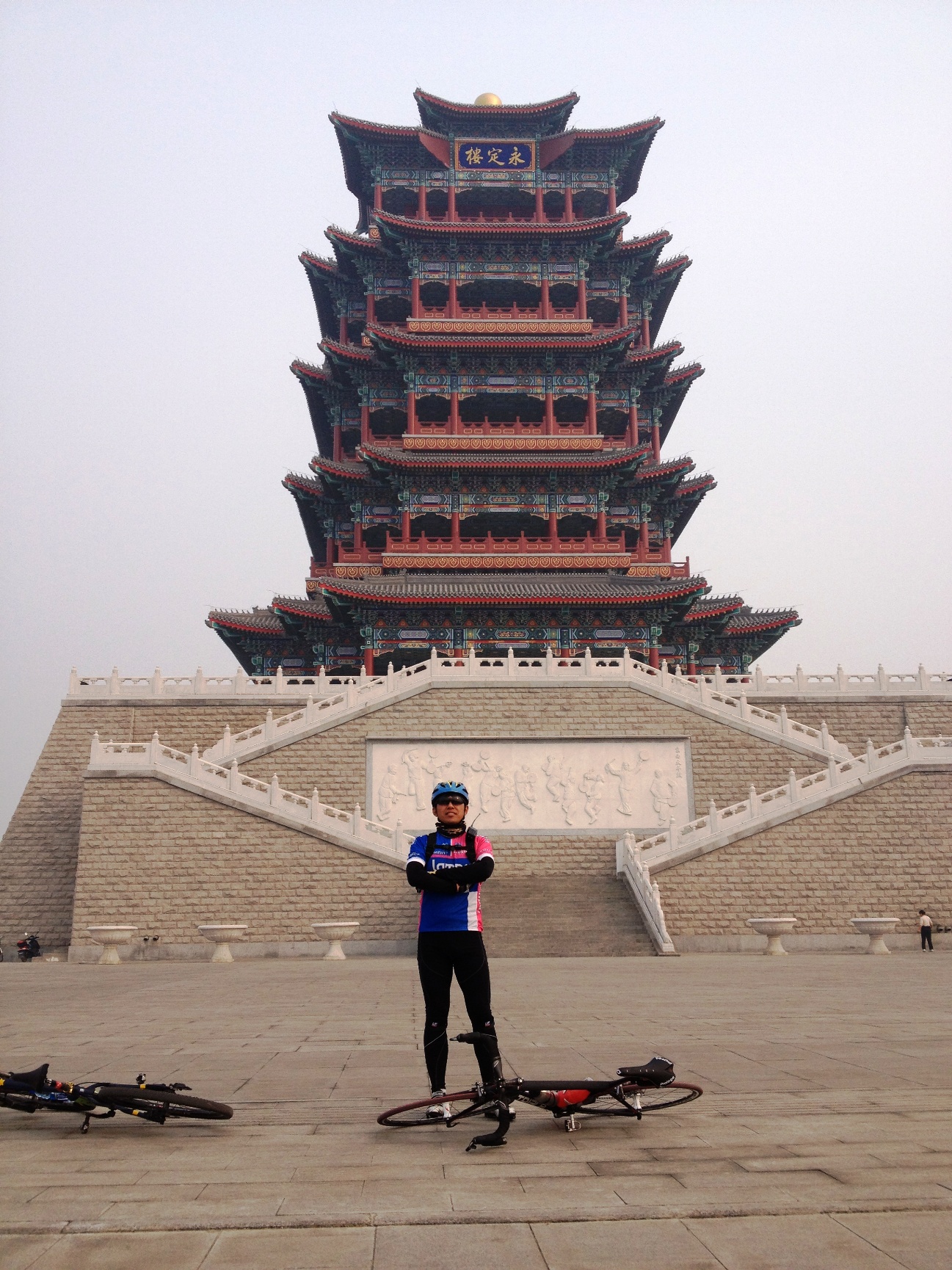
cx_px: 476
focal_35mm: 35
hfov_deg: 40.7
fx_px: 1284
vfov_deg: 52.6
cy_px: 635
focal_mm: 4.28
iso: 64
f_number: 2.4
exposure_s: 1/863
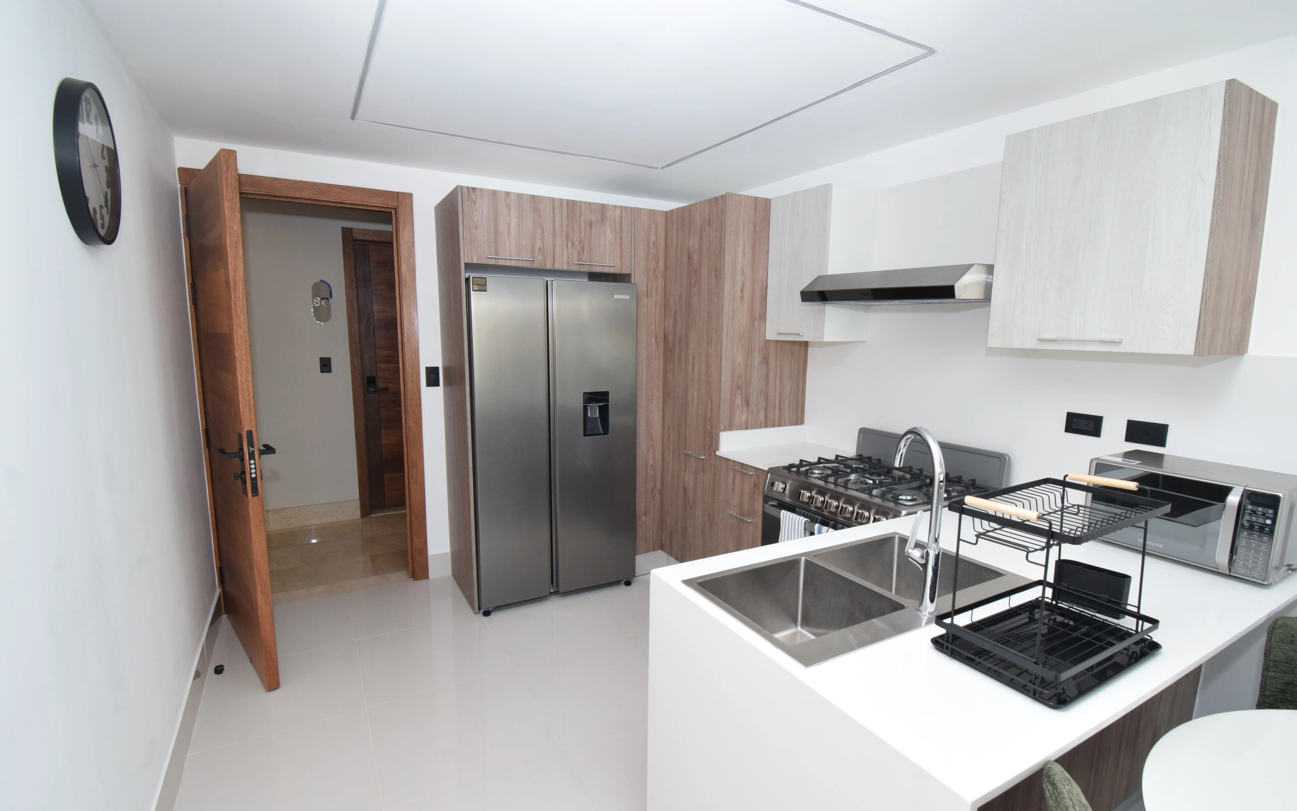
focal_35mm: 16
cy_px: 426
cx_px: 654
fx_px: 566
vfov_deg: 71.2
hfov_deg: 97.8
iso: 800
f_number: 9
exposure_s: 1/160
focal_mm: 10
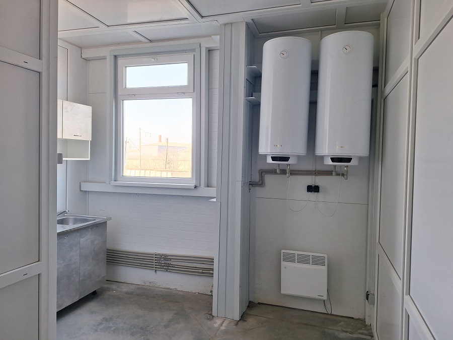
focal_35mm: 23
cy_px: 170
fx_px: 301
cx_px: 226
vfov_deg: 58.9
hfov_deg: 73.9
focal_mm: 5.54
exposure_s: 1/114
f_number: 1.8
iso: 40
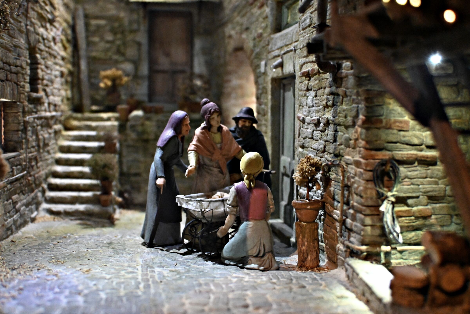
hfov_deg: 43.0
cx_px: 235
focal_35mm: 46
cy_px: 157
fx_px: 597
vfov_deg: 29.4
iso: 3600
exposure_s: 1/60
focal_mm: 30.5
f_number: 4.8
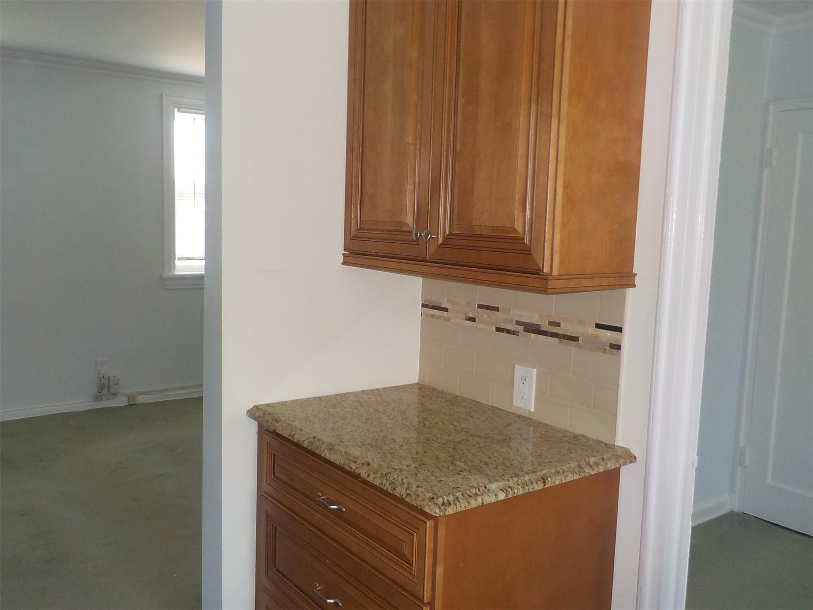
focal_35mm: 30
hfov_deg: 60.0
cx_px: 406
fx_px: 705
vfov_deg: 46.8
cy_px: 305
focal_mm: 4.1
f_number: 3.3
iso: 200
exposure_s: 1/30
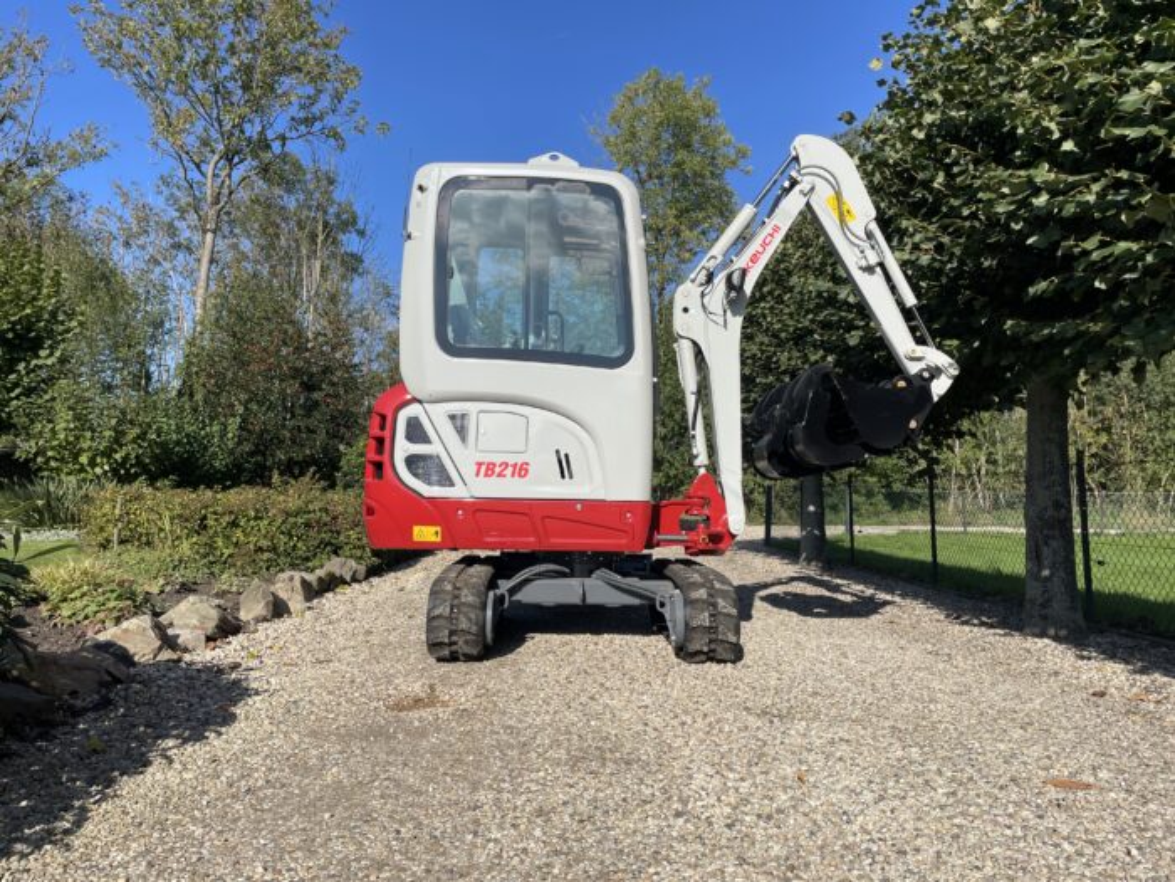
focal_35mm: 26
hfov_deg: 67.3
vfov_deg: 53.1
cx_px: 588
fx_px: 883
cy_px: 441
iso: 32
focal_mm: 4.2
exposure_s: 1/4132
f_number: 1.6
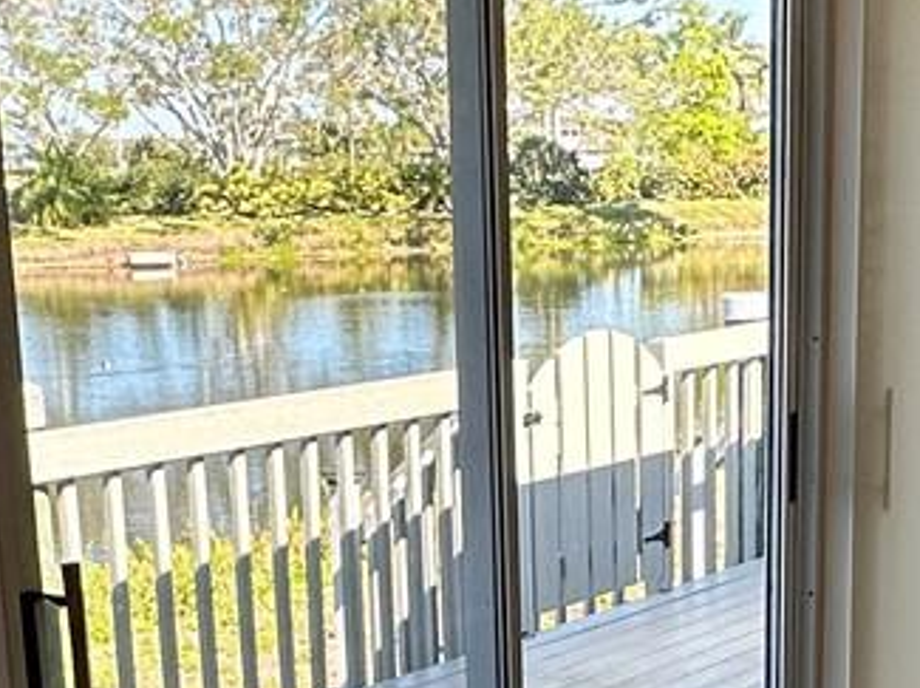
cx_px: 589
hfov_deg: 28.1
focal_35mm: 69
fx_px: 1832
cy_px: 609
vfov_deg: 20.9
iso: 40
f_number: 2.2
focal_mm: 2.22
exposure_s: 1/164
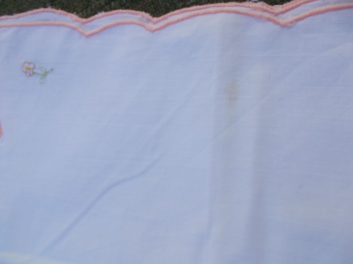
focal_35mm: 26
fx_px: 265
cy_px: 132
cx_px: 176
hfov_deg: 67.3
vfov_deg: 53.1
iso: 80
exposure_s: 1/125
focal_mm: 4.6
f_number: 8
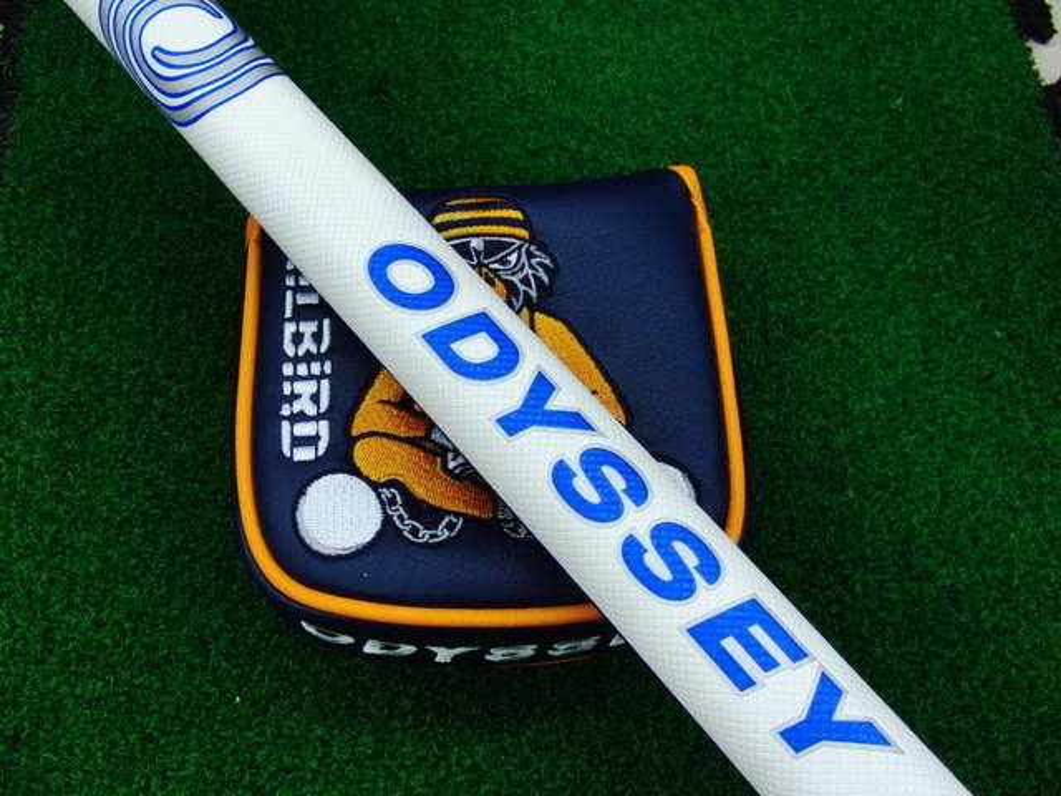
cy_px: 398
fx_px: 1134
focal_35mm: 37
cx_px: 530
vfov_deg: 38.7
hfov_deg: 50.1
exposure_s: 1/80
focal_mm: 6.42
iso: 250
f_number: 3.6
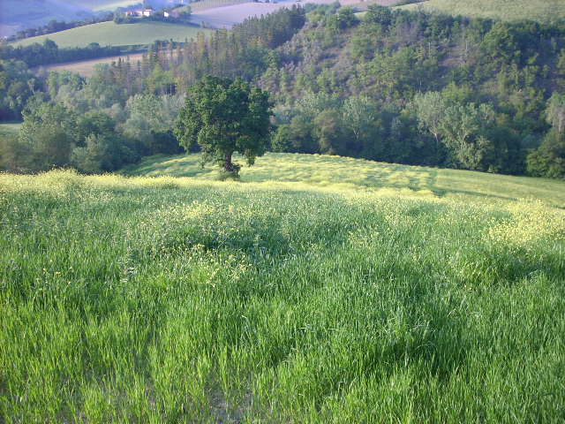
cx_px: 282
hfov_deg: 41.2
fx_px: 751
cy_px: 212
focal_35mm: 46
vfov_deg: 31.5
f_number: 3.1
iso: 64
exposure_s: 1/155
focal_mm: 7.6
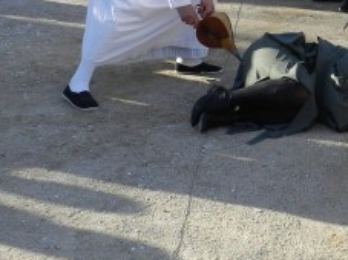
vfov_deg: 18.1
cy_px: 80
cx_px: 362
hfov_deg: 23.0
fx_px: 814
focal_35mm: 81
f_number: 3.4
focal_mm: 4
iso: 160
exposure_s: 1/800
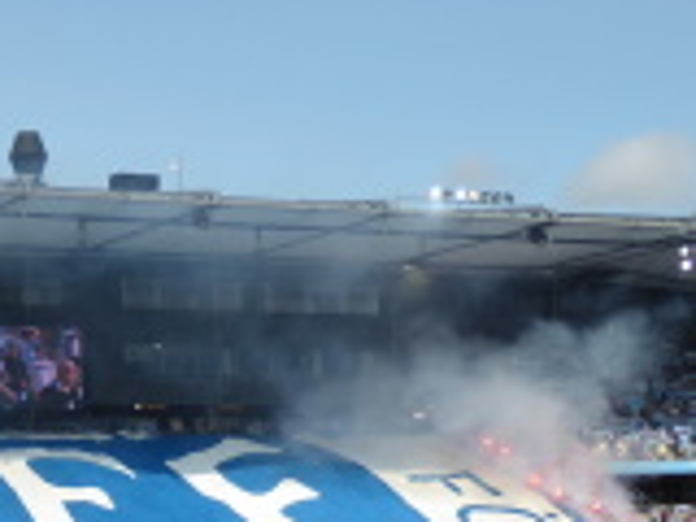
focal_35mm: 104
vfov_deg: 14.2
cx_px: -4
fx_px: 2091
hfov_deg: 18.4
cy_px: 396
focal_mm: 6.7
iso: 80
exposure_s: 1/800
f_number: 3.7
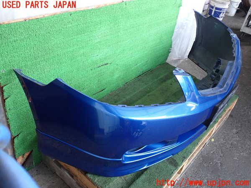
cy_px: 94
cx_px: 126
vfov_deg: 44.2
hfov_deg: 56.8
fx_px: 232
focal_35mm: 32
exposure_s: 1/125
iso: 320
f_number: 2.4
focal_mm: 5.79
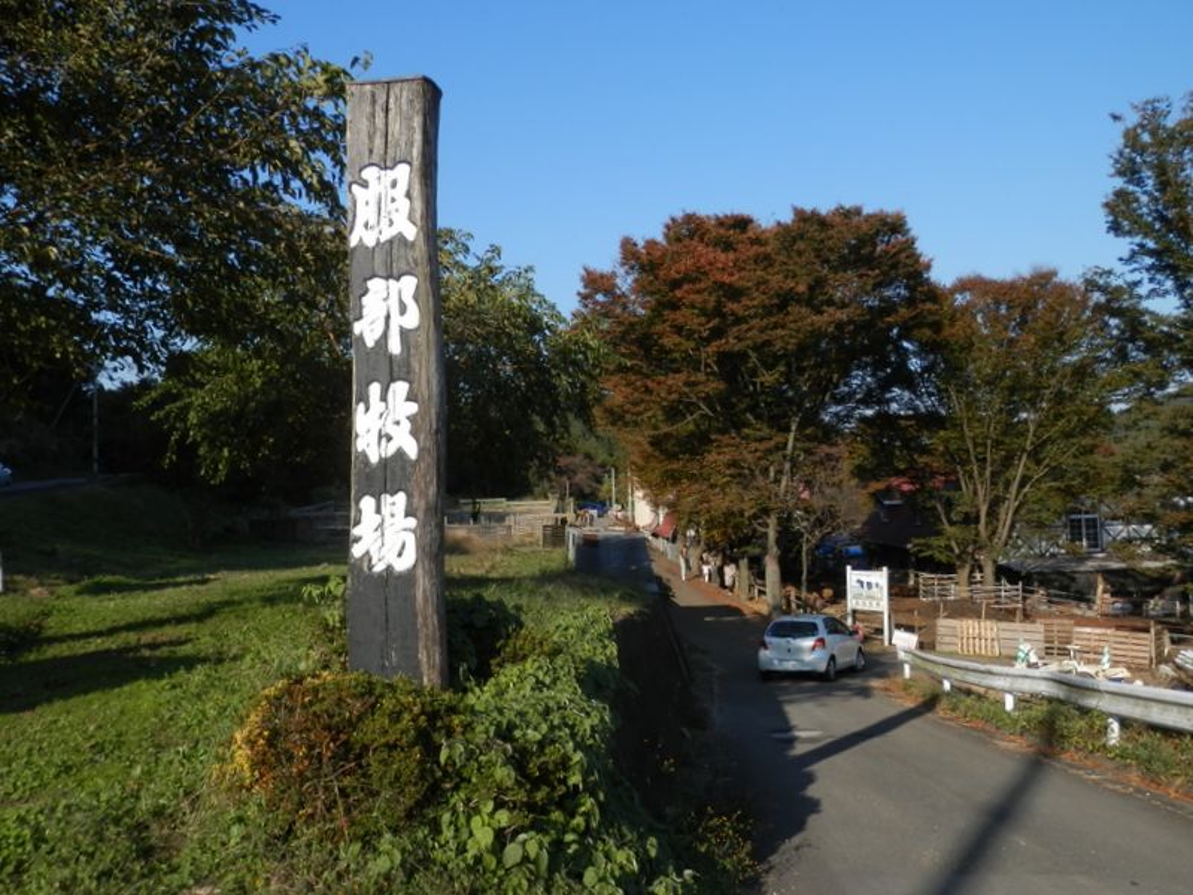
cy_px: 448
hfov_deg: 65.3
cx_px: 596
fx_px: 931
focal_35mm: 27
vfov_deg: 51.4
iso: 80
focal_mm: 5
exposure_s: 1/1000
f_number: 3.2
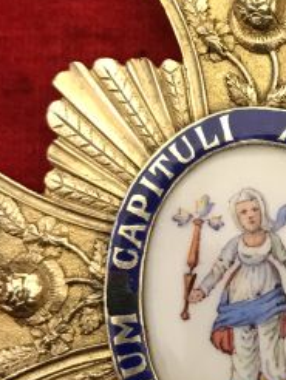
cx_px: 255
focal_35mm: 91
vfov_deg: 21.5
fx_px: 1001
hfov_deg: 16.1
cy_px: 176
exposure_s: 1/17
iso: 40
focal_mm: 3.99
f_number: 1.8
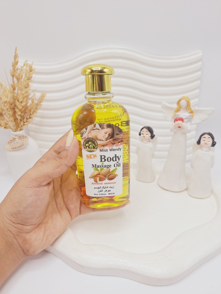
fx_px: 196
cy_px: 147
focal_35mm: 23
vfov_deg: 73.9
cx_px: 110
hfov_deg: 58.9
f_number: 1.8
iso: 40
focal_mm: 5.54
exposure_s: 1/436
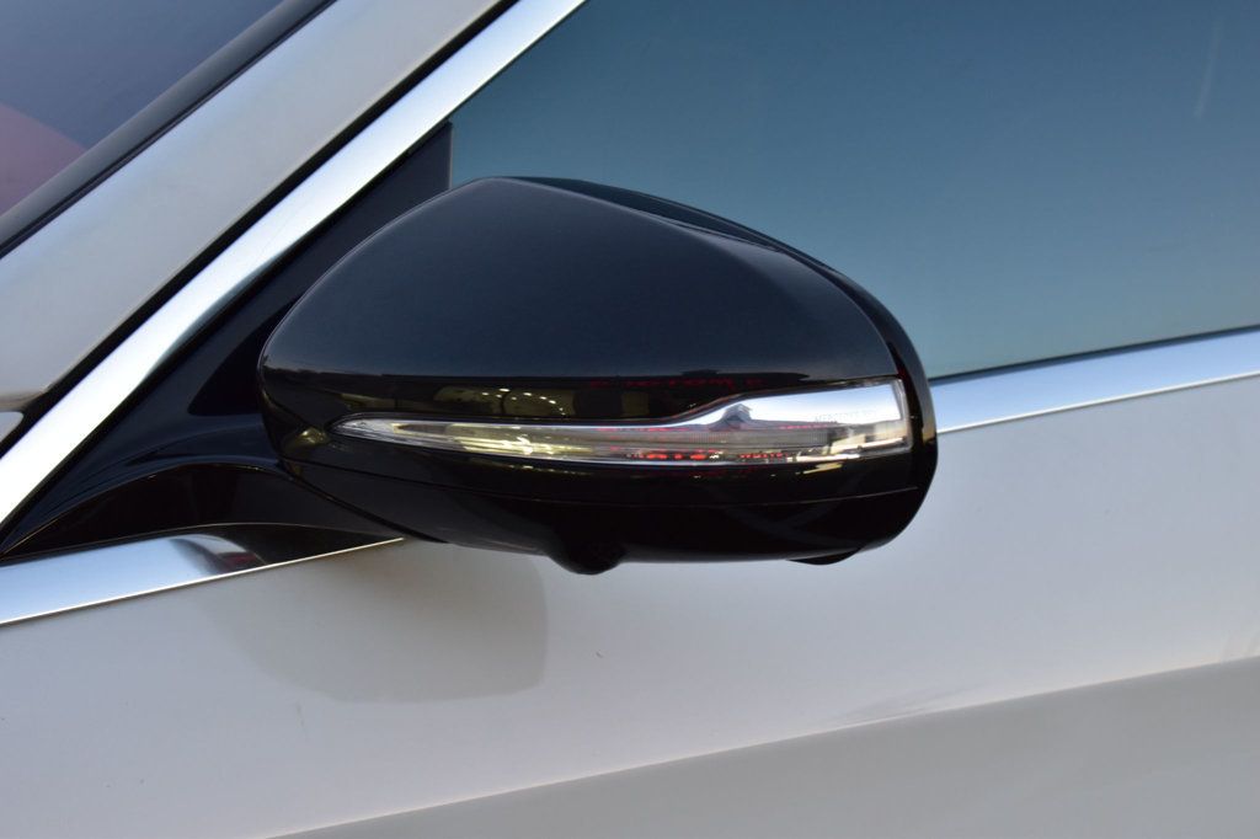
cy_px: 420
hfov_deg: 24.6
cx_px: 630
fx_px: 2886
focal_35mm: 82
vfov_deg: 16.5
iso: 450
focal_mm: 55
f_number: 6.3
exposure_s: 1/15
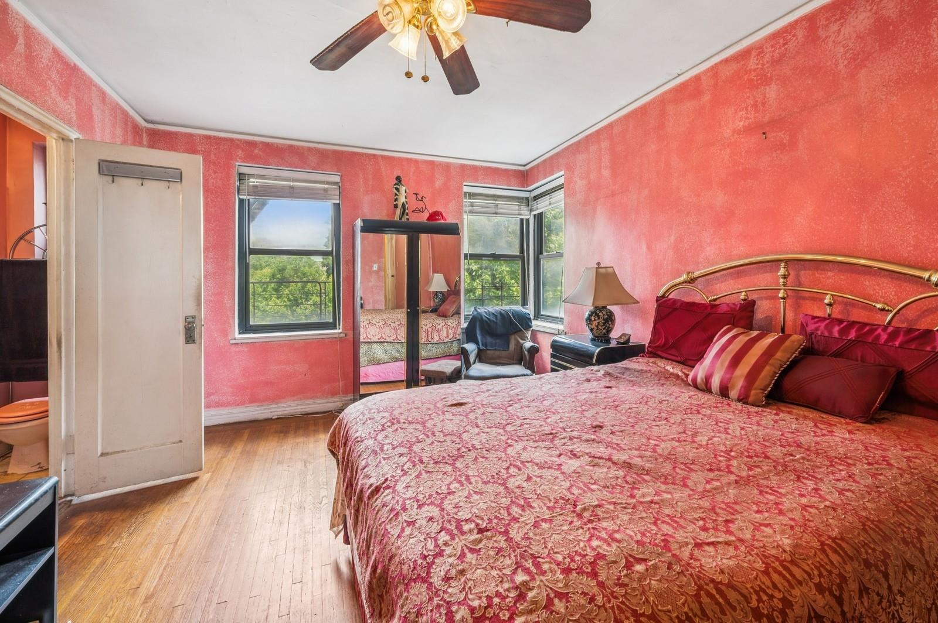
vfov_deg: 81.1
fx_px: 364
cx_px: 469
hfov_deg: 104.3
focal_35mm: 14
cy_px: 312
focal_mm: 14
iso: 200
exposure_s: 1/6
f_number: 11
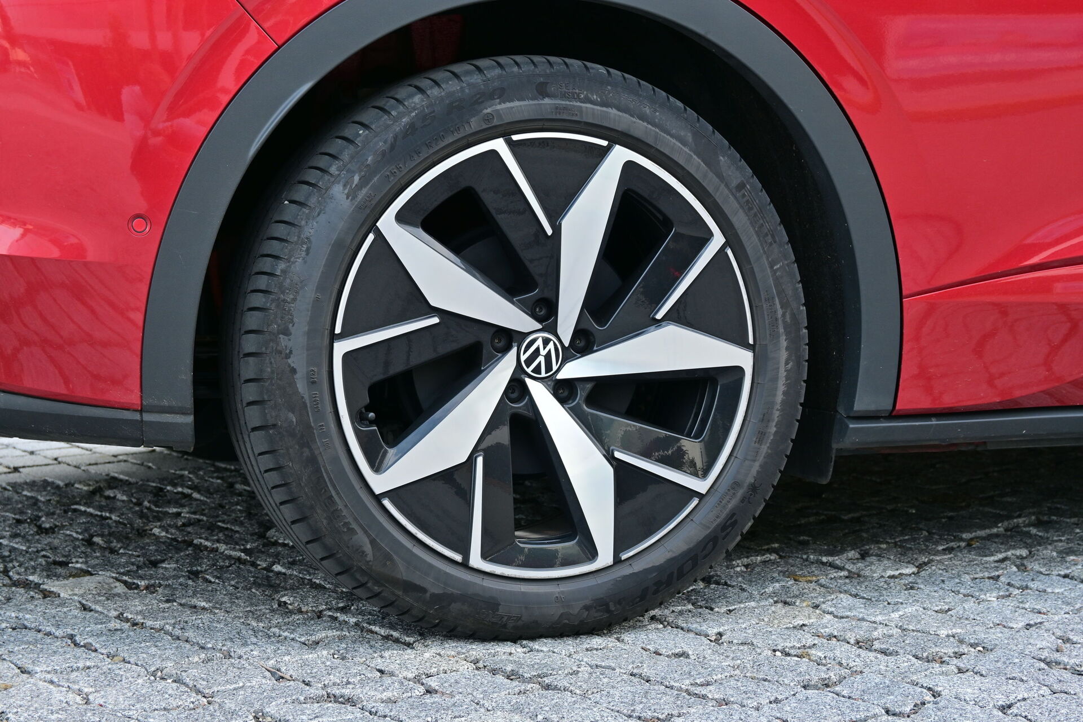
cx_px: 542
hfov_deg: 28.6
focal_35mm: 70
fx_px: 2121
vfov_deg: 19.3
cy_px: 361
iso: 140
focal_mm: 47
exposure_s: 1/80
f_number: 6
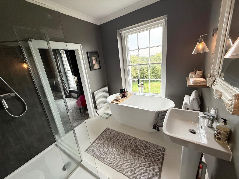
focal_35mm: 14
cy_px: 90
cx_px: 120
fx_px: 97
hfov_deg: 102.1
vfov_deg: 85.7
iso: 125
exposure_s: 1/100
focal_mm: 2.22
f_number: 2.2
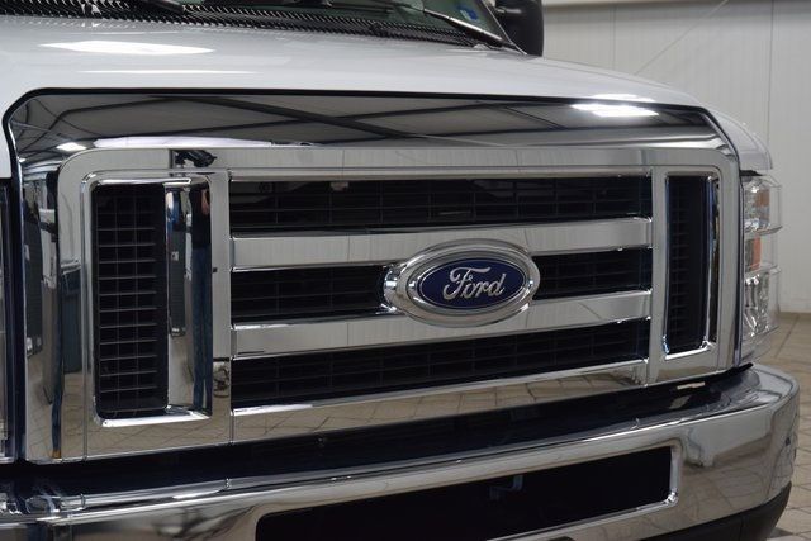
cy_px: 270
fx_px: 1284
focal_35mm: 57
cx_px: 406
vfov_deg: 23.8
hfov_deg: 35.0
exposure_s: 1/60
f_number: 7.1
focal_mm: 38
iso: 1600
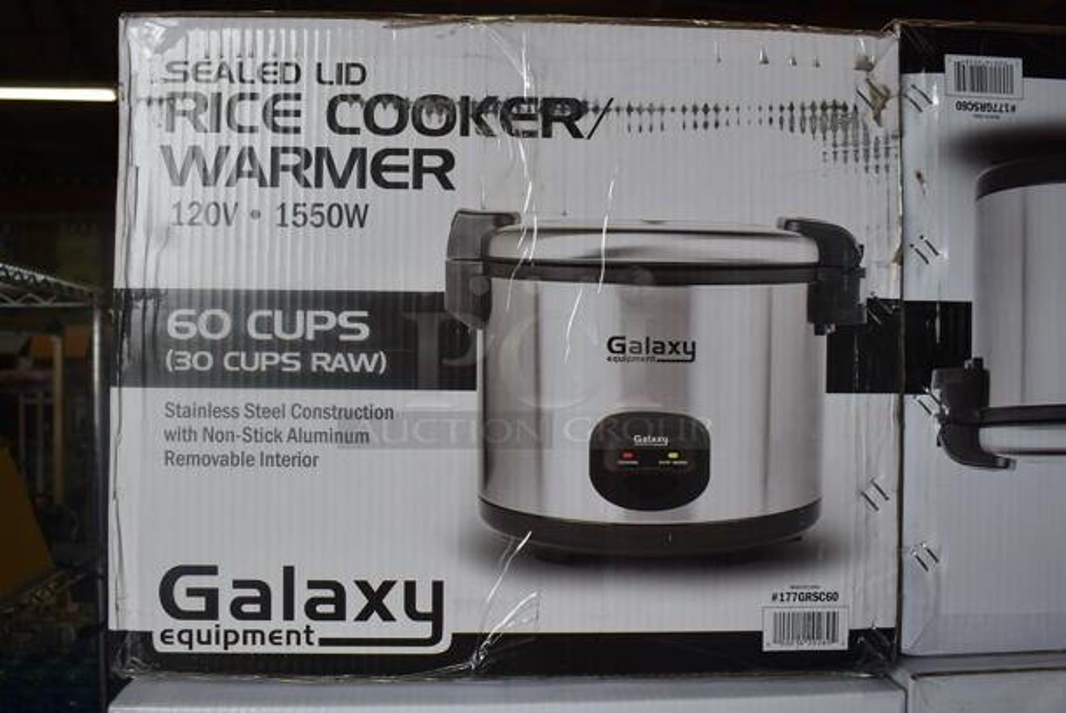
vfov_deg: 40.1
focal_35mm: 33
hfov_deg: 57.2
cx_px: 533
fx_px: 978
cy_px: 356
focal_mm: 22
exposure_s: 1/125
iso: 200
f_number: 5.6
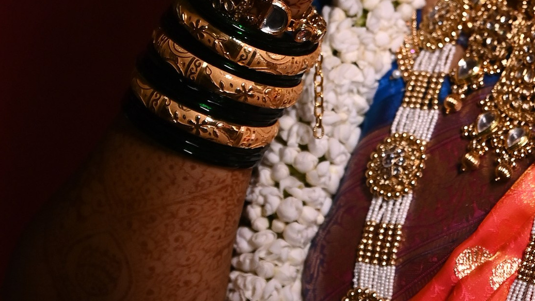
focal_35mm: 175
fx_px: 2483
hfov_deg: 12.1
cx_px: 596
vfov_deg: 6.9
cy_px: 35
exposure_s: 1/200
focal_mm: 45
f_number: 2.8
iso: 800
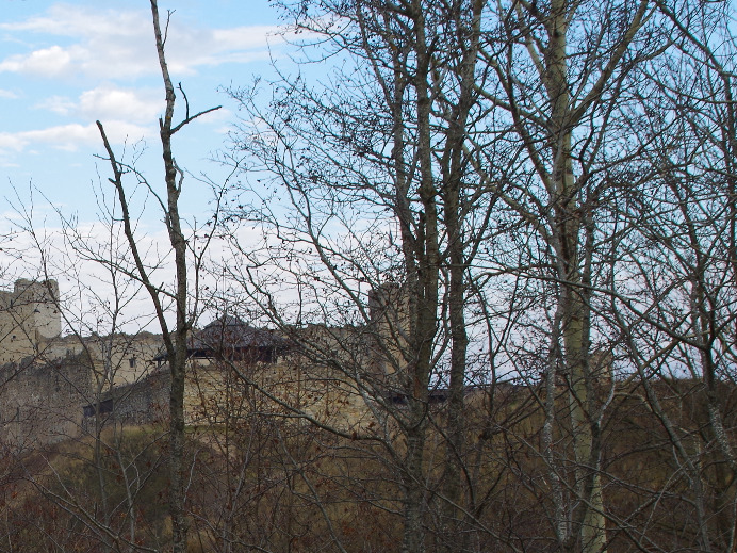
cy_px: 482
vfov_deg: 15.4
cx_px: 42
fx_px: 2023
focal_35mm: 95
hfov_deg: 20.2
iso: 250
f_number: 11
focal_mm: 28
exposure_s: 1/100
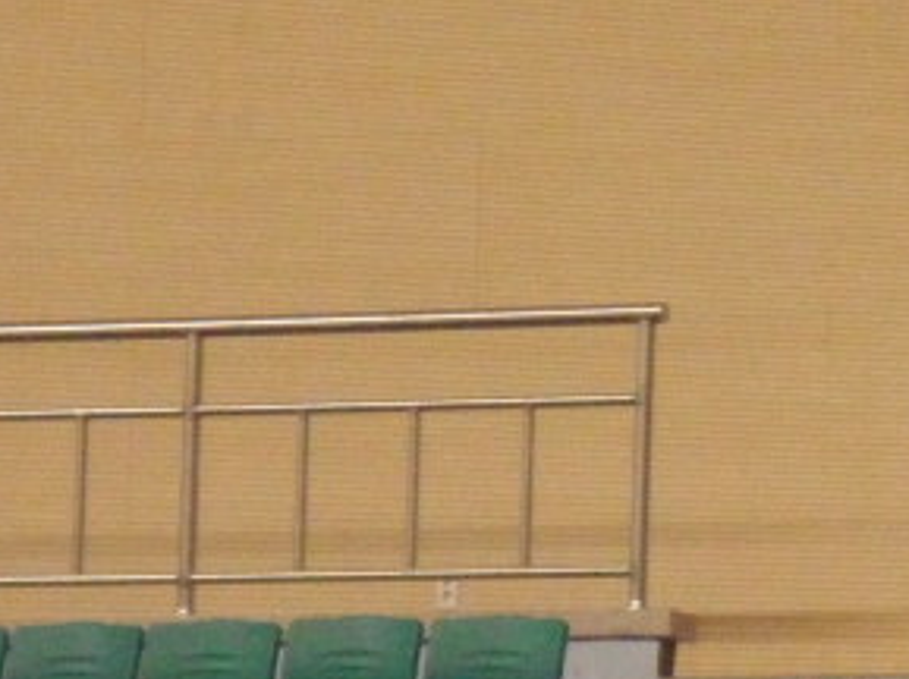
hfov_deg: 5.4
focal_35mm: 369
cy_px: 1129
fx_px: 9678
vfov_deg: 4.0
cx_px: 846
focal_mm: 19.6
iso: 800
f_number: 5.1
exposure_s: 1/15
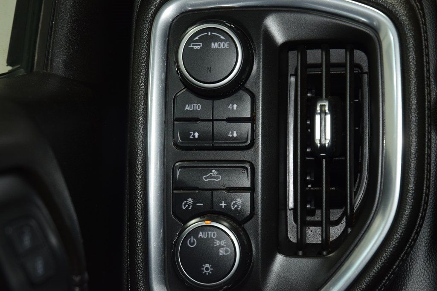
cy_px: 146
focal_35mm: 78
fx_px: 947
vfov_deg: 17.5
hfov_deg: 26.0
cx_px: 218
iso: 800
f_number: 4.5
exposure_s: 1/40
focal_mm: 52
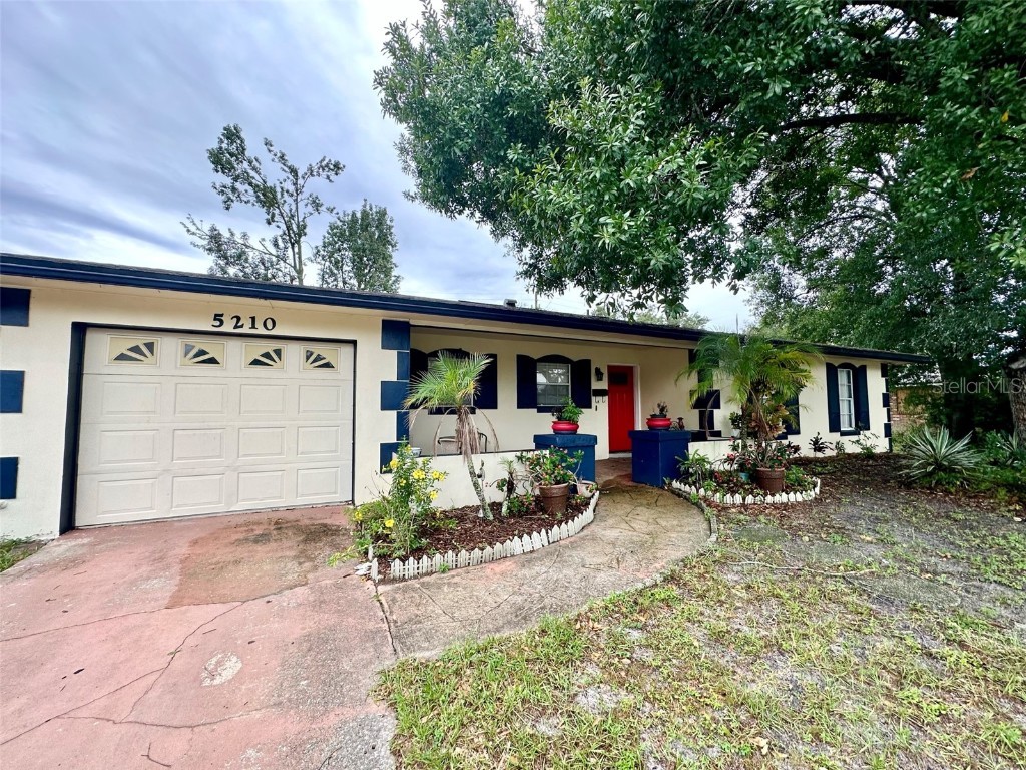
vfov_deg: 85.7
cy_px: 385
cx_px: 513
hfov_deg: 102.1
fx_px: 415
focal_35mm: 14
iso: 40
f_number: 2.2
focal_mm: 2.22
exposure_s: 1/228
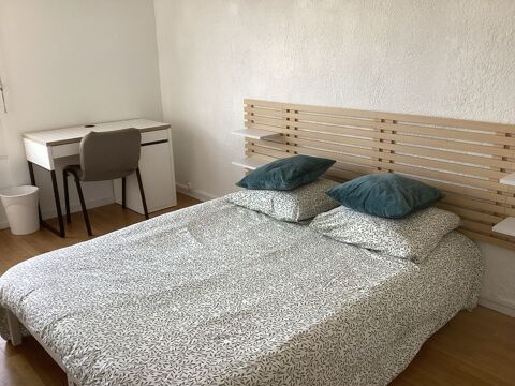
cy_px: 193
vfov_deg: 45.4
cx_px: 258
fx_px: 461
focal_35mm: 31
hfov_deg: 58.4
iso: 80
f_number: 2.4
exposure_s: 1/60
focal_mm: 3.3
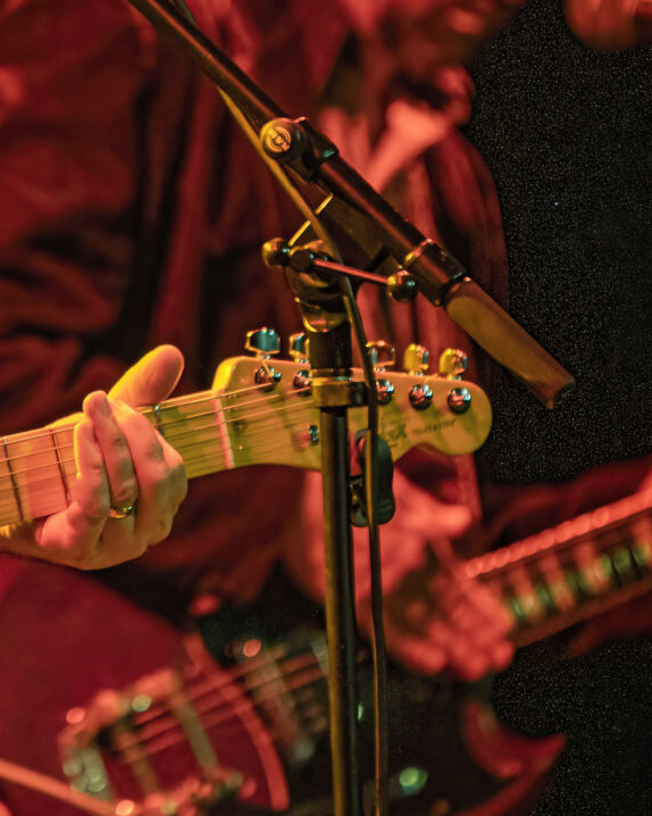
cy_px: 5
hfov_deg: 2.3
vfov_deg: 2.9
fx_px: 16144
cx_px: -117
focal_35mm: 669
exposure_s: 1/160
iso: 2500
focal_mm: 200
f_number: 2.8
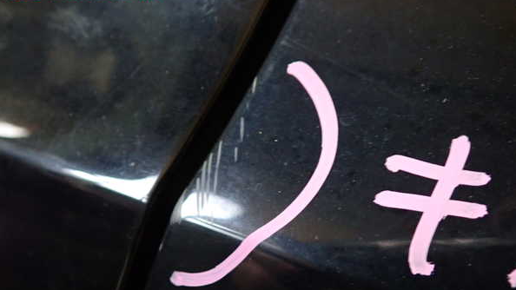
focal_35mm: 33
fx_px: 451
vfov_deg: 35.5
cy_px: 177
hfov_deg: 59.5
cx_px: 260
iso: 800
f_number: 2.3
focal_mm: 5.4
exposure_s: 1/25
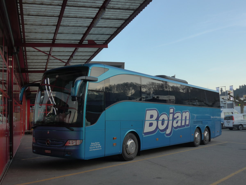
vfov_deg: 36.8
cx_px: 123
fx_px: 277
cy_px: 92
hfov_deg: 47.9
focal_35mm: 39
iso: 160
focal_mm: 8
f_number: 2.5
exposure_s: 1/500
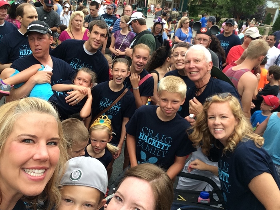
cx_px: 137
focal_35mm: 34
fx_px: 275
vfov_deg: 41.8
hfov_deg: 54.0
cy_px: 103
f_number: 2.4
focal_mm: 2.15
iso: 50
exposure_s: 1/294
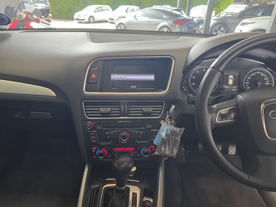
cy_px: 104
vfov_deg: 58.9
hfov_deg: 73.9
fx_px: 183
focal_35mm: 23
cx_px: 138
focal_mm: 6.25
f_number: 1.7
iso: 160
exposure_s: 1/120
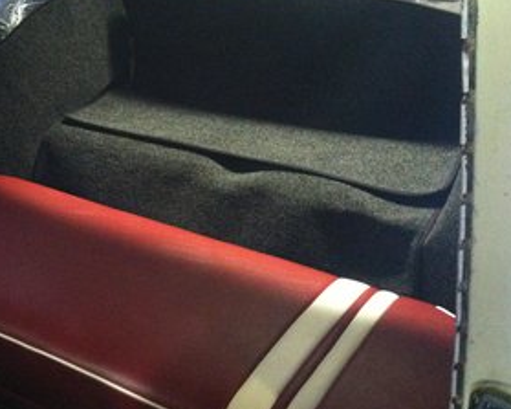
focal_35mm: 49
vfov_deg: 30.8
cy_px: 197
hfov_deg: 37.5
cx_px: 152
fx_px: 741
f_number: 2.8
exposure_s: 1/15
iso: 1000
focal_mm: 3.85
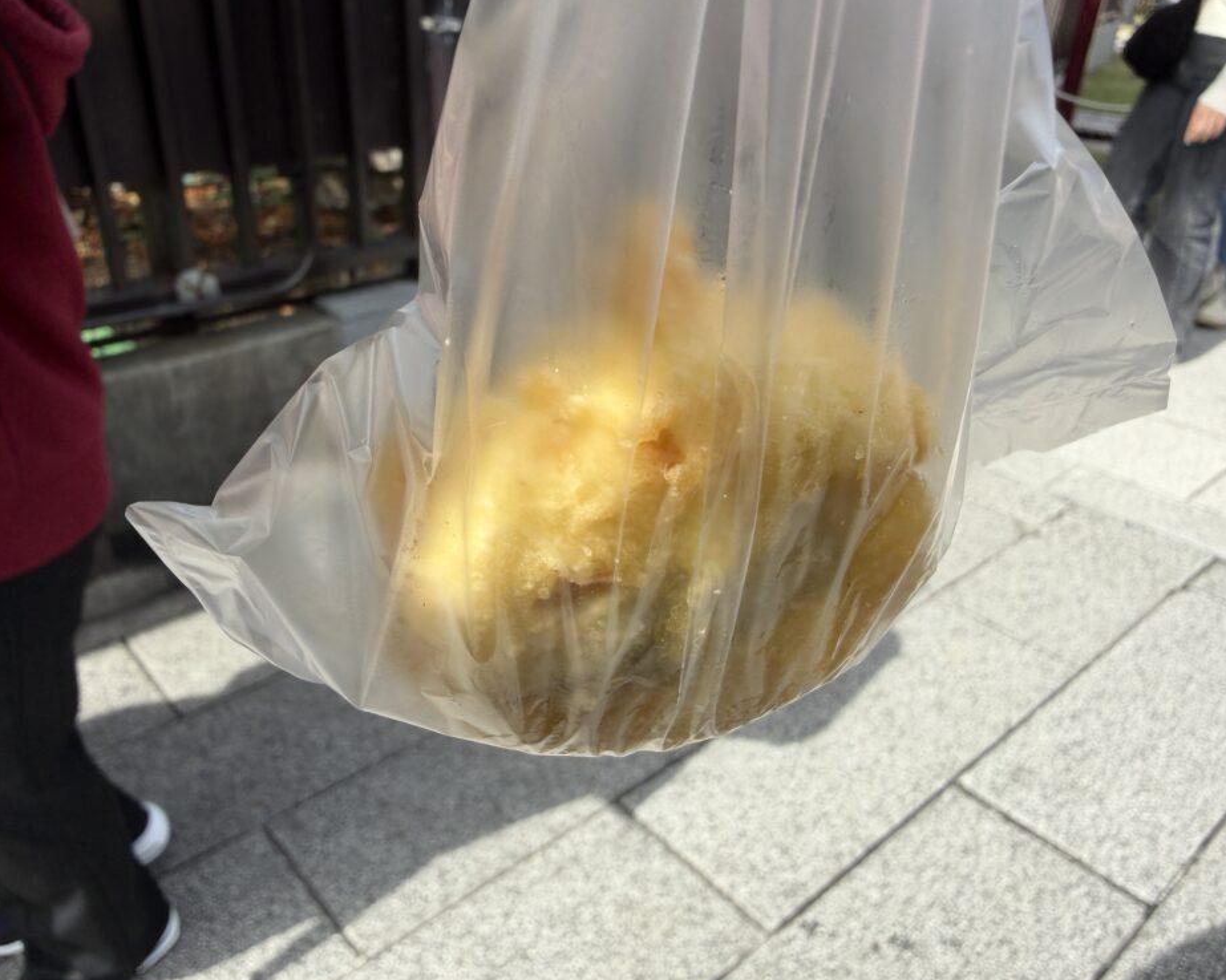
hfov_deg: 66.0
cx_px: 570
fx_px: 943
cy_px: 502
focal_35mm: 26
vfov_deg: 54.9
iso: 32
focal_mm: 2.22
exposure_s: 1/766
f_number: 2.2
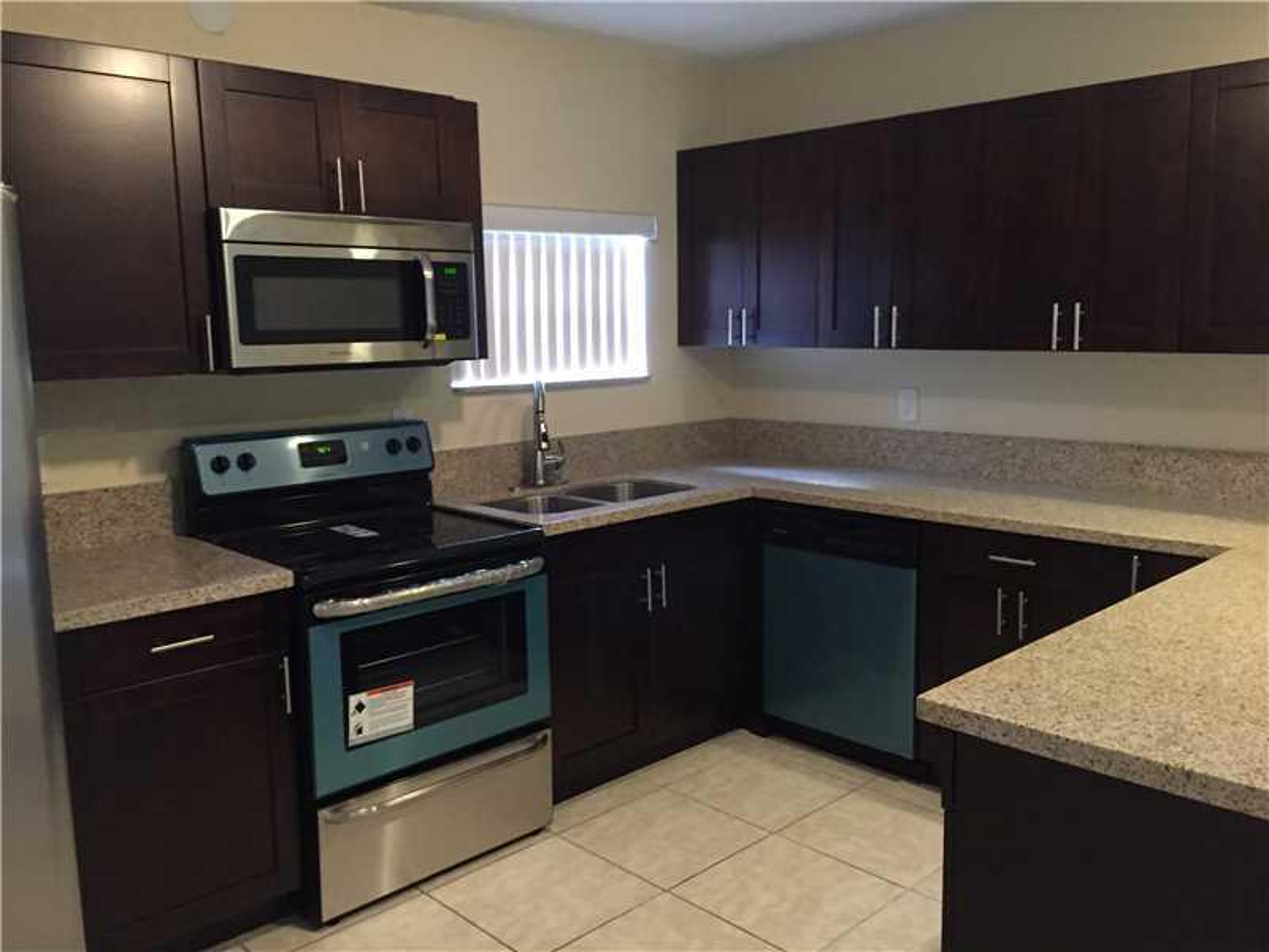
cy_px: 476
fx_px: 1063
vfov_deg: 48.2
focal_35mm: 29
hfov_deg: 61.7
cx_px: 634
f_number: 2.2
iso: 320
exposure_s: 1/15
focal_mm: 4.15
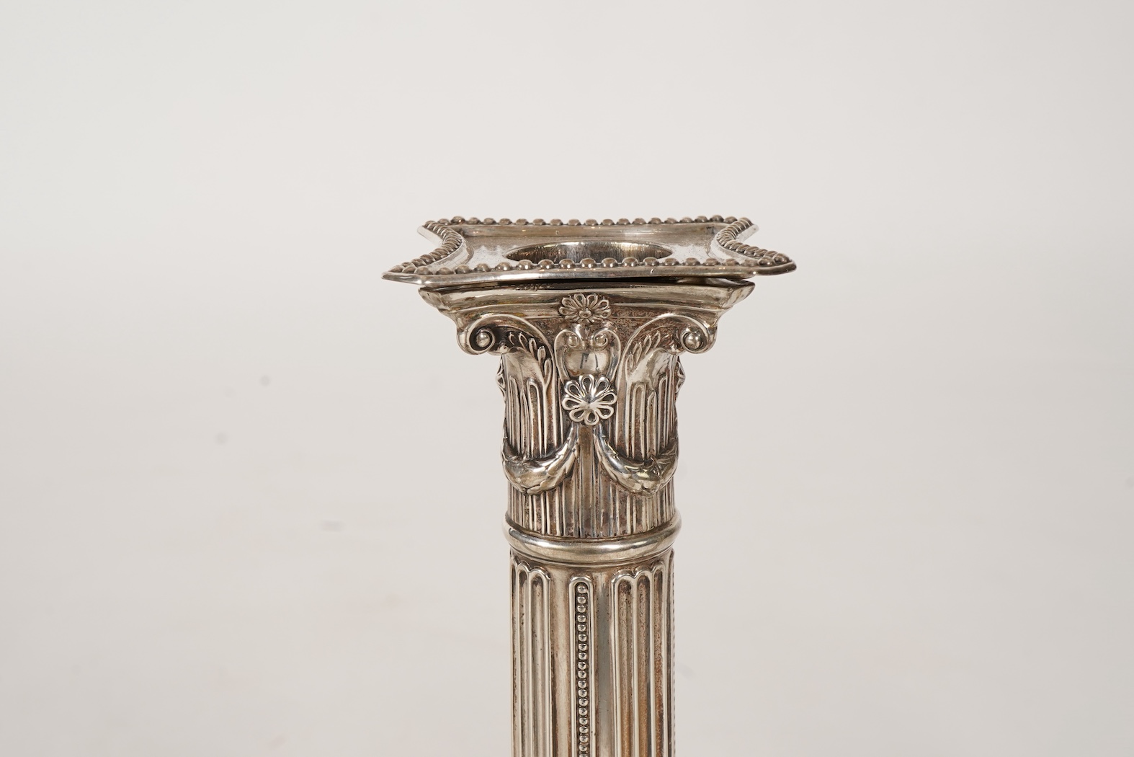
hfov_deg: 43.6
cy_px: 378
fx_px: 1418
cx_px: 567
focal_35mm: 45
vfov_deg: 29.9
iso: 400
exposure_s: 1/125
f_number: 22
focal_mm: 30
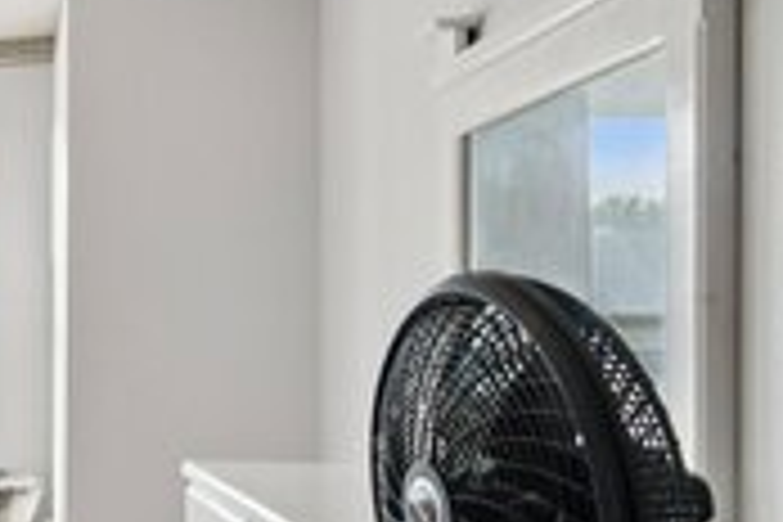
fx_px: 1283
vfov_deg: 22.8
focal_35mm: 59
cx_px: -558
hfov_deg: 22.8
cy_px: 385
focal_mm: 16
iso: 400
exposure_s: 1/30
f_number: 8
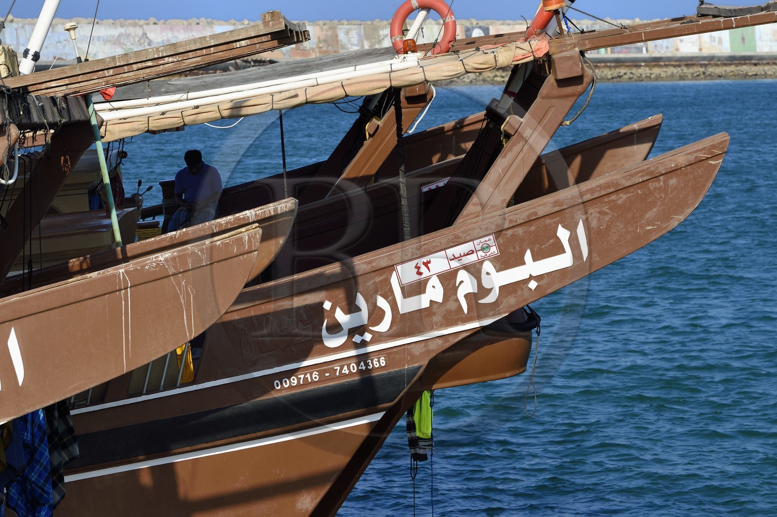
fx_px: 3021
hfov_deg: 14.7
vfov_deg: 9.8
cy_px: 258
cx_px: 388
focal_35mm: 140
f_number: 10
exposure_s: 1/640
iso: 200
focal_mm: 140
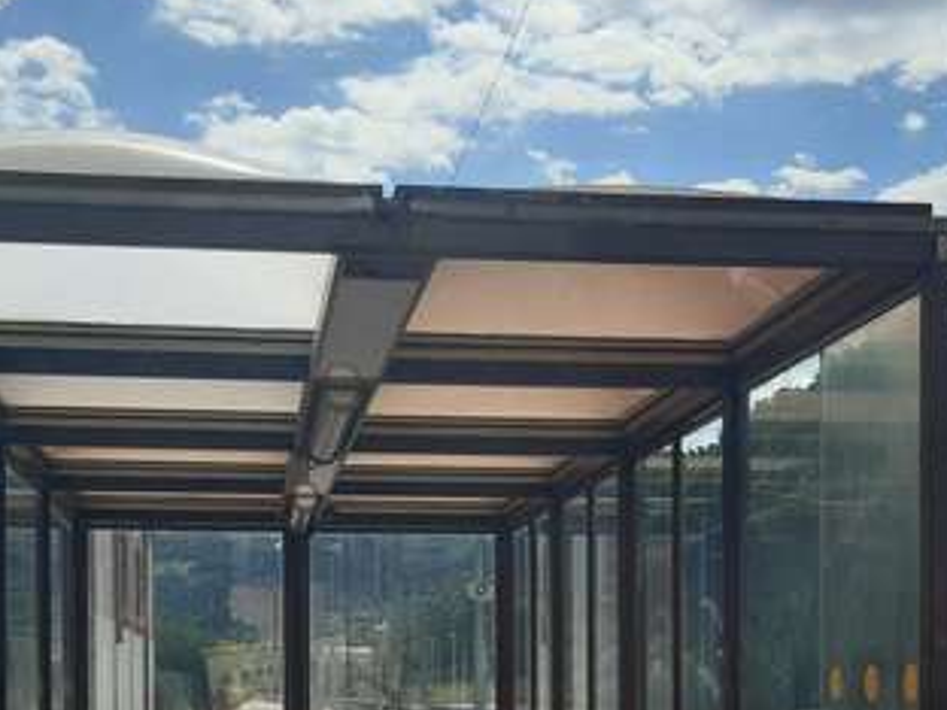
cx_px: 528
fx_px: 1751
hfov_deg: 30.2
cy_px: 737
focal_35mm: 64
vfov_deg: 21.9
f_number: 1.7
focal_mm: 3.92
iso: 40
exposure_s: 1/1812
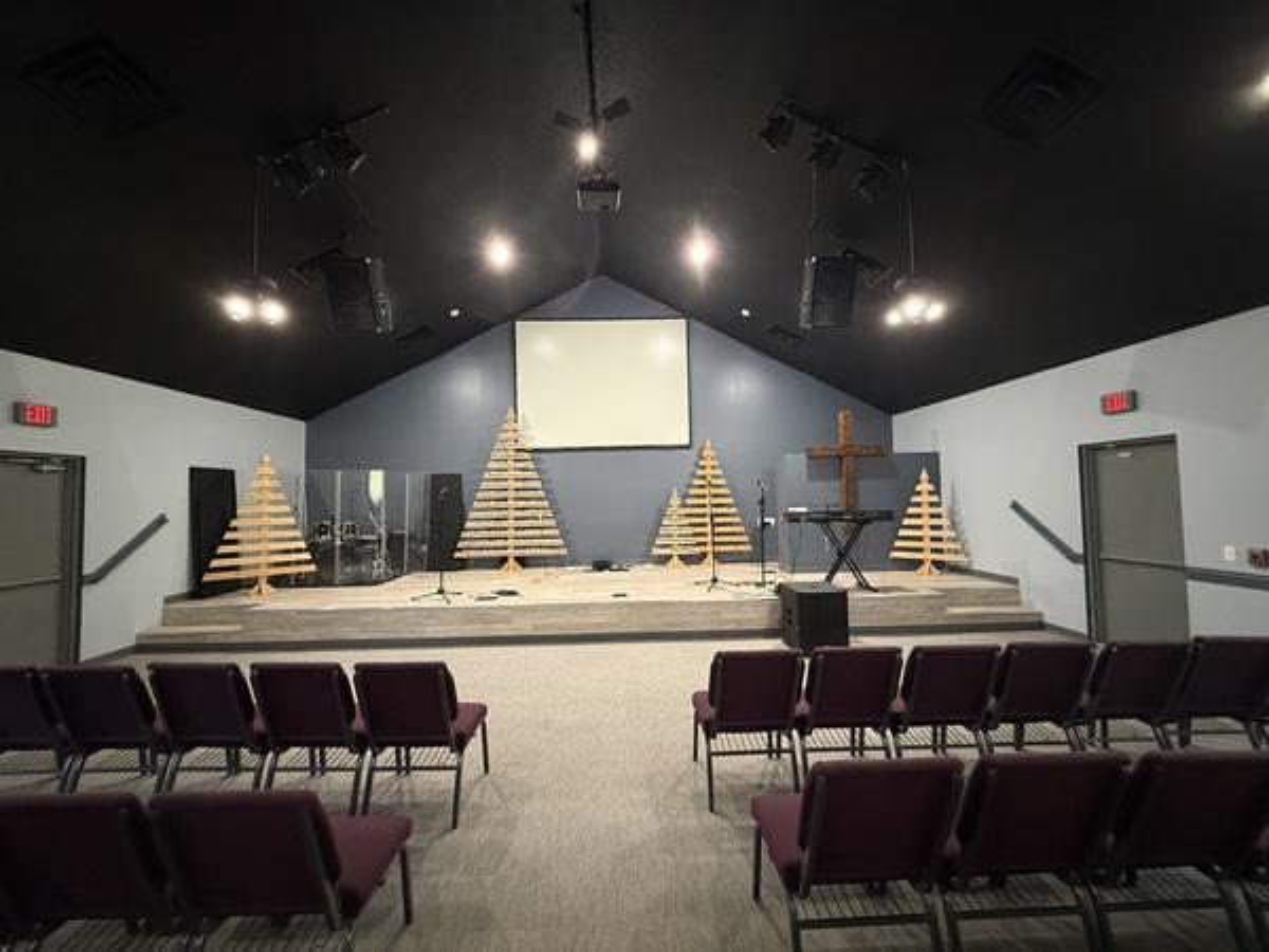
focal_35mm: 14
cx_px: 634
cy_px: 476
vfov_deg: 85.7
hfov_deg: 102.1
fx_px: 513
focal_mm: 2.22
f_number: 2.2
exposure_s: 1/60
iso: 640
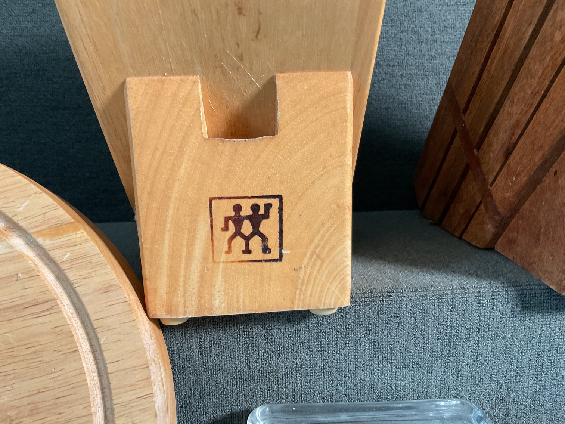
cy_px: 212
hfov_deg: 61.7
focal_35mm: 29
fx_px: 473
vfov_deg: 48.2
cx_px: 282
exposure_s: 1/60
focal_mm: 3
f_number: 1.8
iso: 125
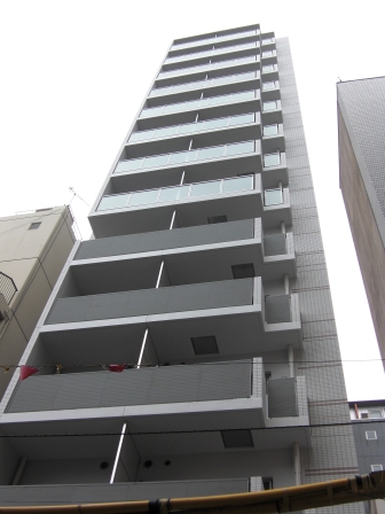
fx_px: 578
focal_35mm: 39
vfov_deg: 47.9
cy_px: 257
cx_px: 192
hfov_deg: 36.8
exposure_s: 1/500
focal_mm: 6.9
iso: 50
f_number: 3
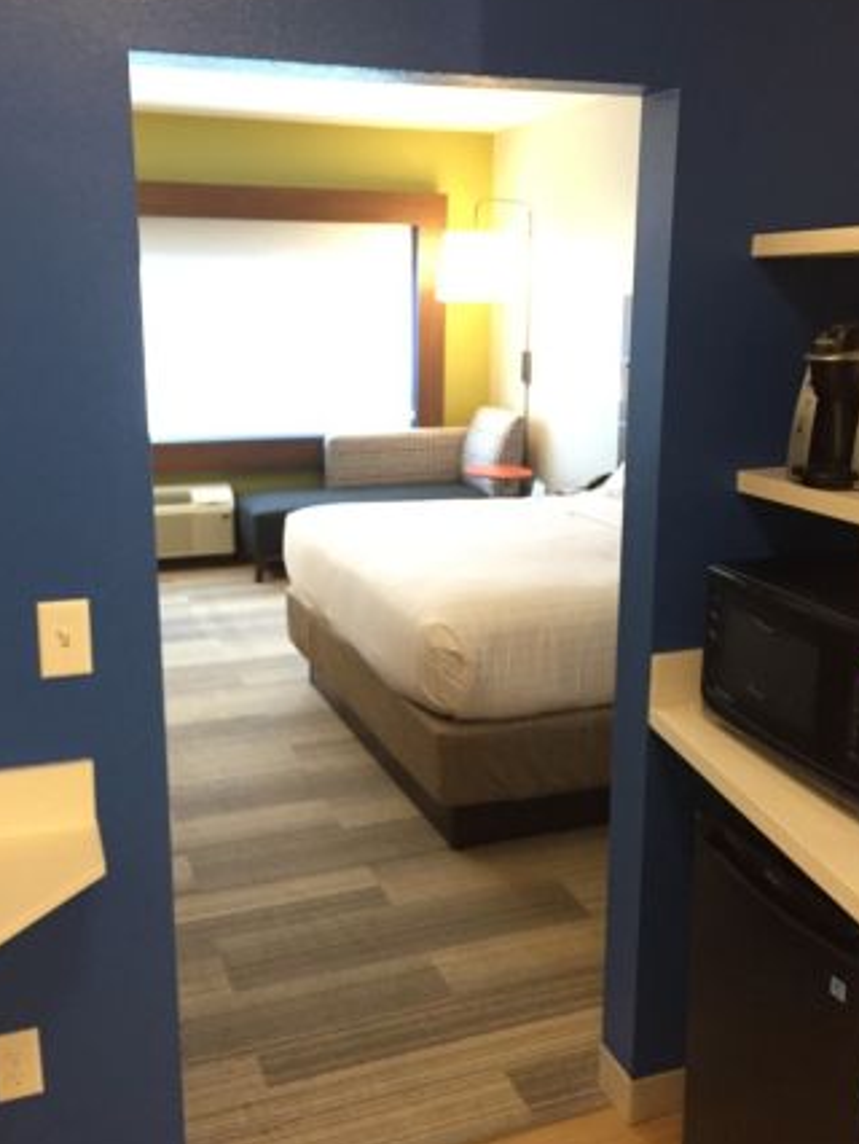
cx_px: 434
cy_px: 545
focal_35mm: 34
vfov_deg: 53.9
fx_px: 1124
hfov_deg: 41.8
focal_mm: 4.15
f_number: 2.2
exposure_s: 1/30
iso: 250
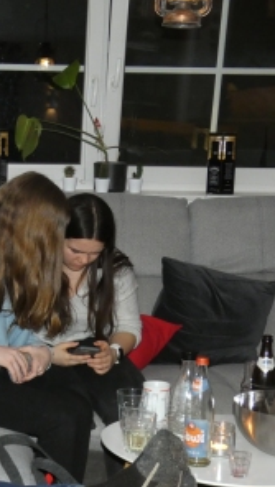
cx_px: -41
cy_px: 244
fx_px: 1009
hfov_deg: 15.1
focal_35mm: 78
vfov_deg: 27.2
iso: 800
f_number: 3.9
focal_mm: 9.5
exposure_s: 1/60
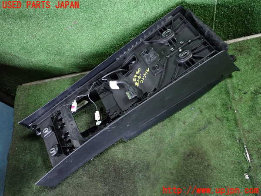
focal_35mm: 30
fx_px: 226
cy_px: 98
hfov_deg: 60.0
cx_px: 130
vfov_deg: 46.8
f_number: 2.3
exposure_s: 1/30
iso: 250
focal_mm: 5.4
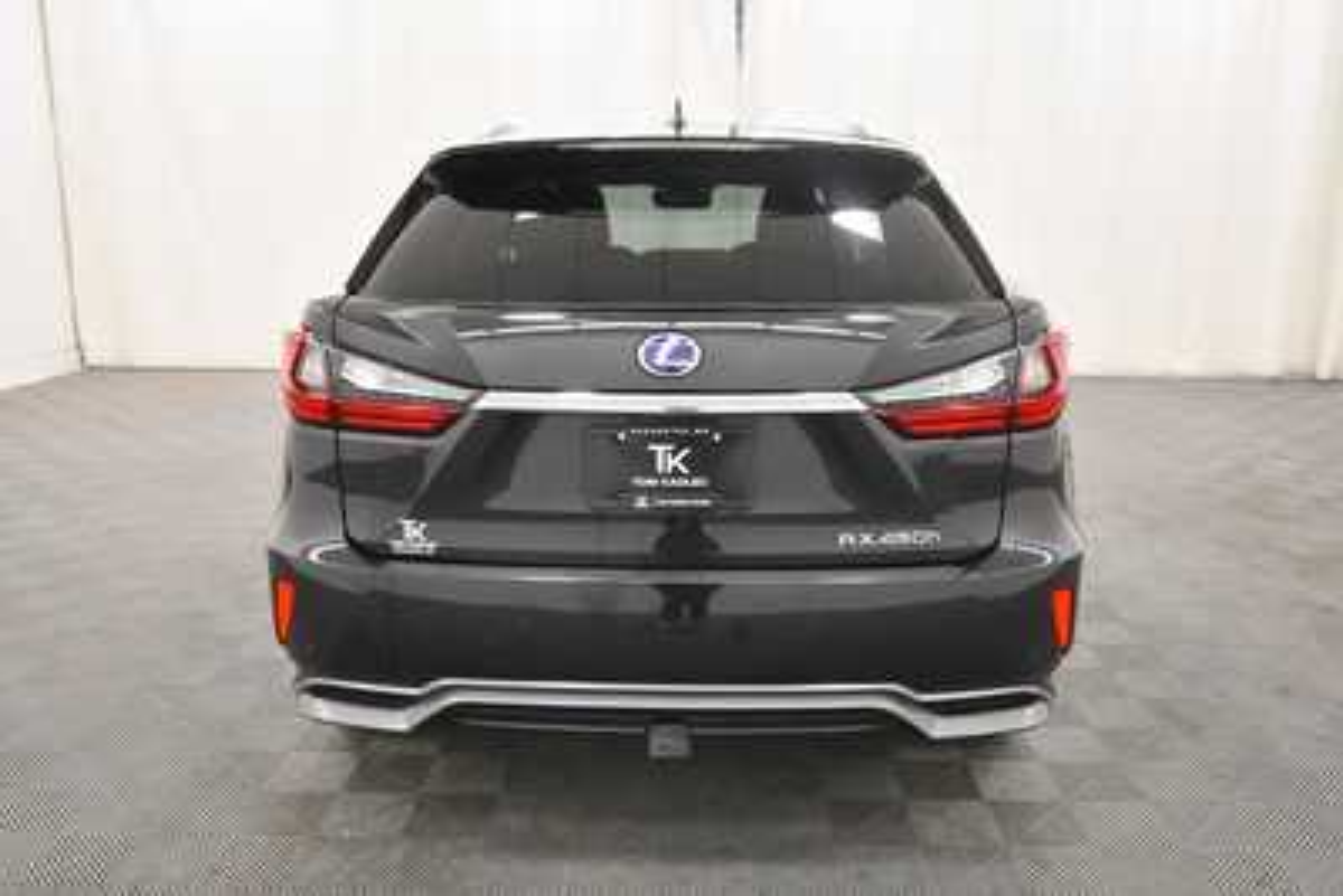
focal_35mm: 30
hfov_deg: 61.9
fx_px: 1120
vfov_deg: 43.6
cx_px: 672
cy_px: 448
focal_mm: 20
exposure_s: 1/125
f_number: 5.6
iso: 1600
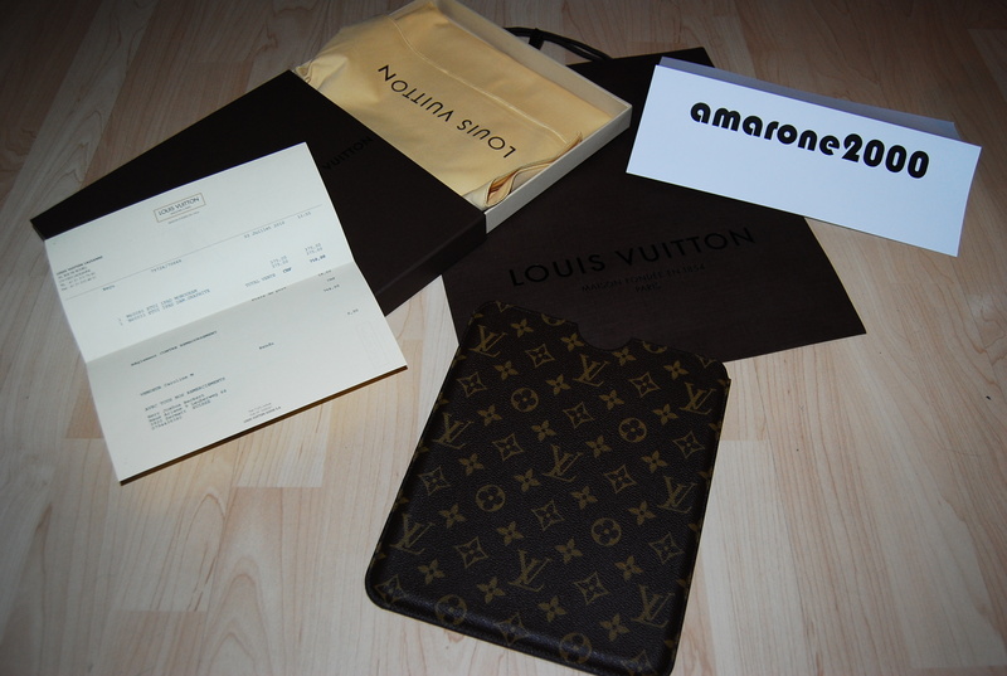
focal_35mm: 30
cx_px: 504
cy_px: 338
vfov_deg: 43.8
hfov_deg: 61.8
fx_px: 841
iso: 400
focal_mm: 20
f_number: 4
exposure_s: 1/60
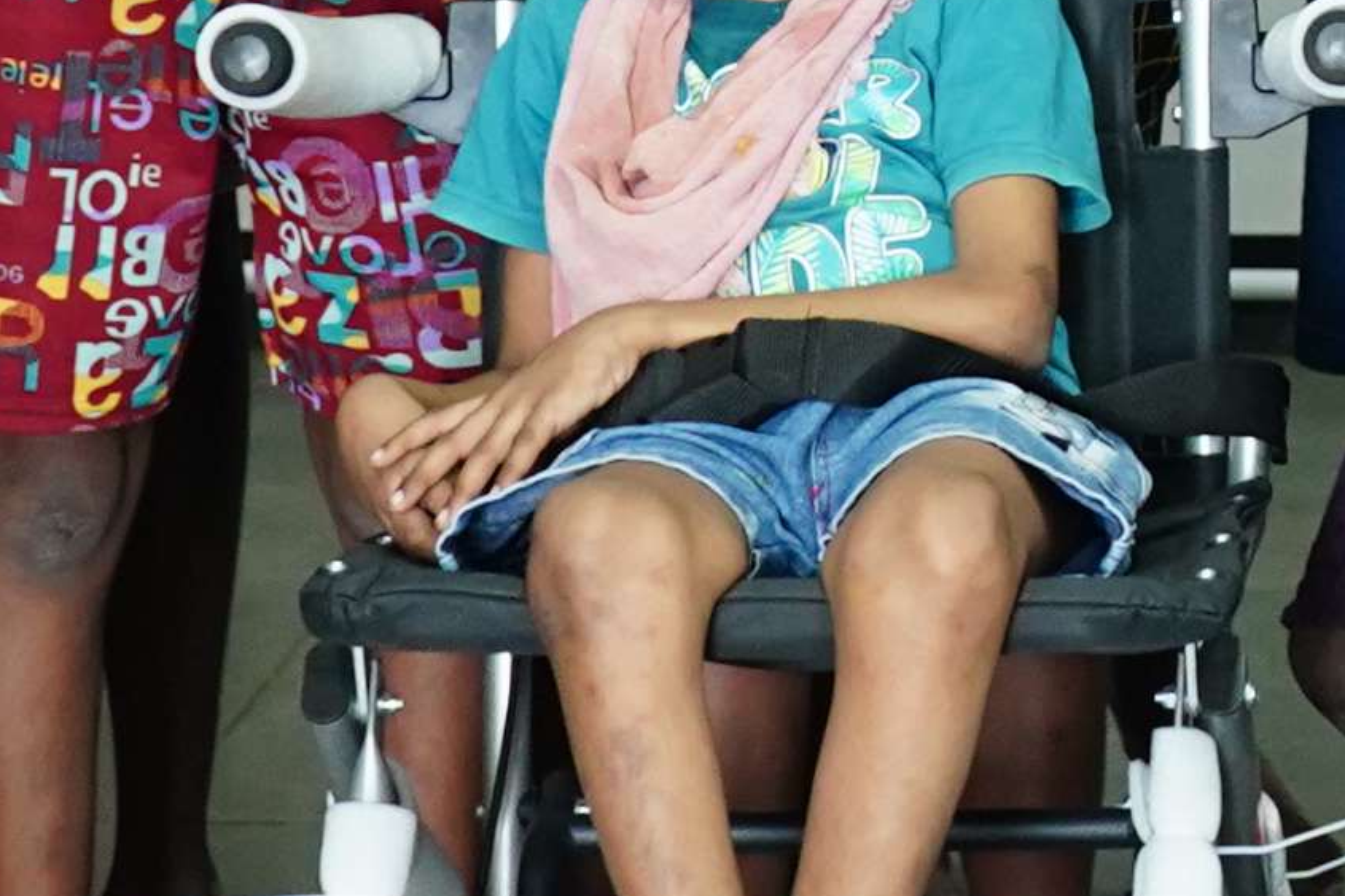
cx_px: 1870
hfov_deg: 9.5
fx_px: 7956
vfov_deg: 6.4
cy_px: -532
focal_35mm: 213
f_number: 3.5
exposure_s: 1/125
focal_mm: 30
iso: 1600
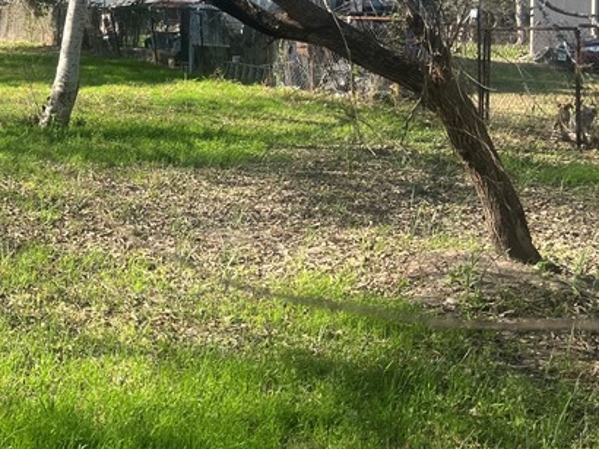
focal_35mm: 65
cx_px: -143
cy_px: 107
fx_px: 1124
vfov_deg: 22.3
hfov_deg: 26.2
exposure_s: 1/1597
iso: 50
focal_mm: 5.7
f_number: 1.5
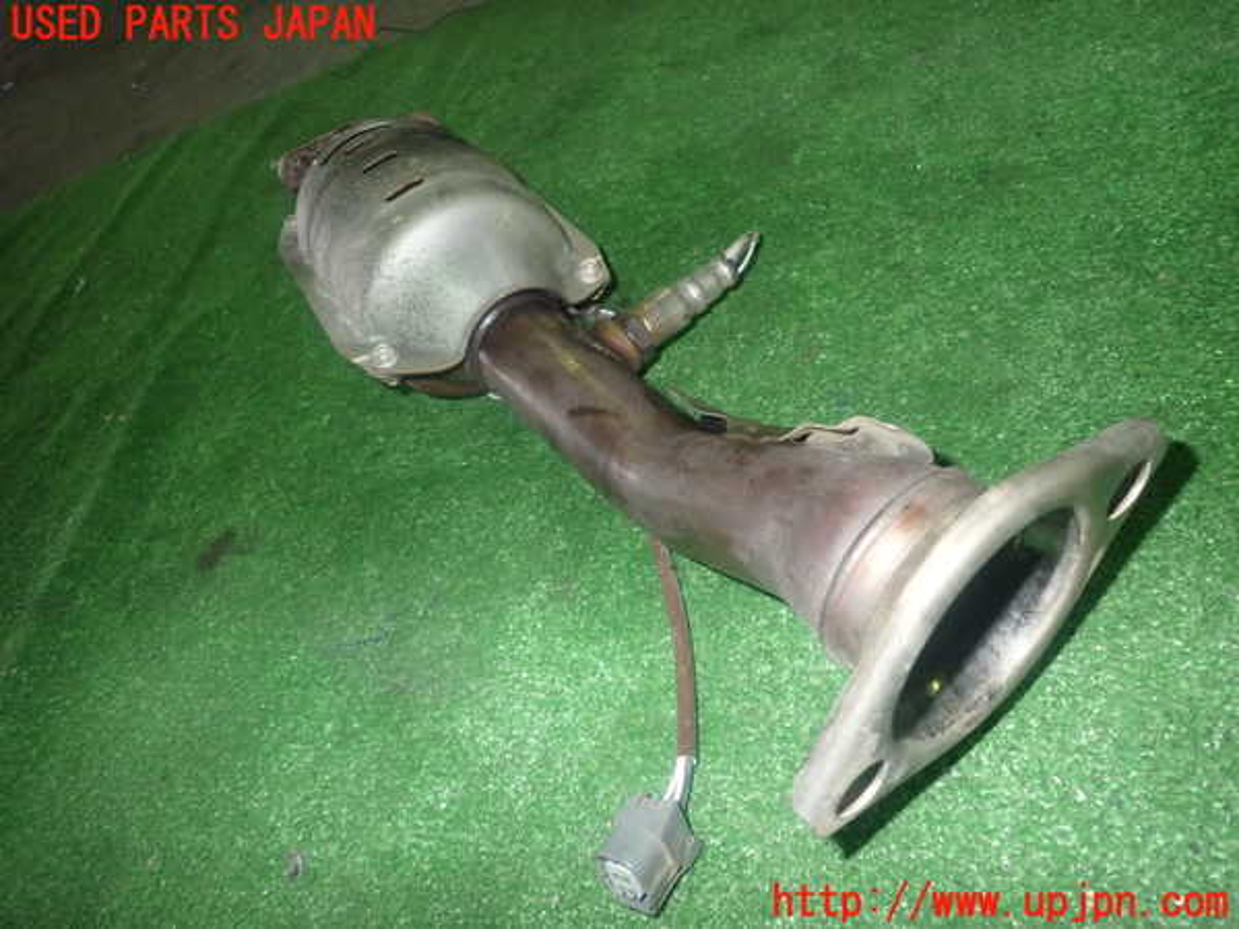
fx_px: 895
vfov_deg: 54.9
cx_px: 620
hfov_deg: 69.4
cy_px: 464
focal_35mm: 25
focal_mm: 4.5
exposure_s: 1/30
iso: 800
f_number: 5.6
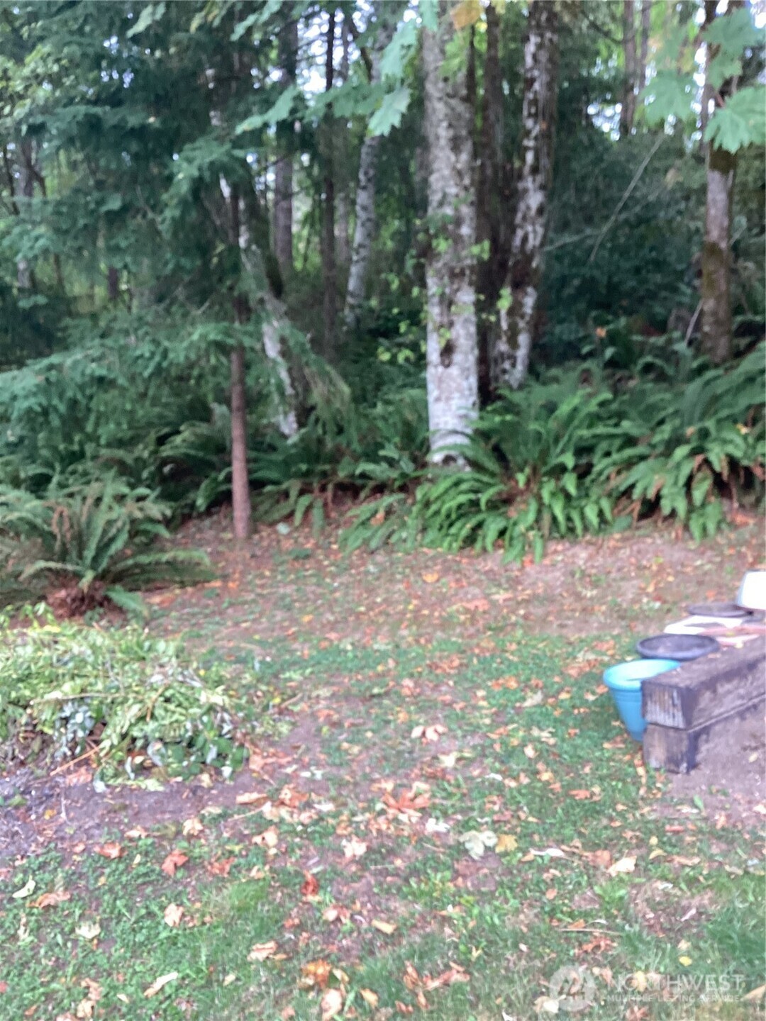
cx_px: 383
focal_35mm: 31
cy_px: 510
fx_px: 915
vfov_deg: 58.4
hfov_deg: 45.4
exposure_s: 1/60
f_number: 2.4
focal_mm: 3.3
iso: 80
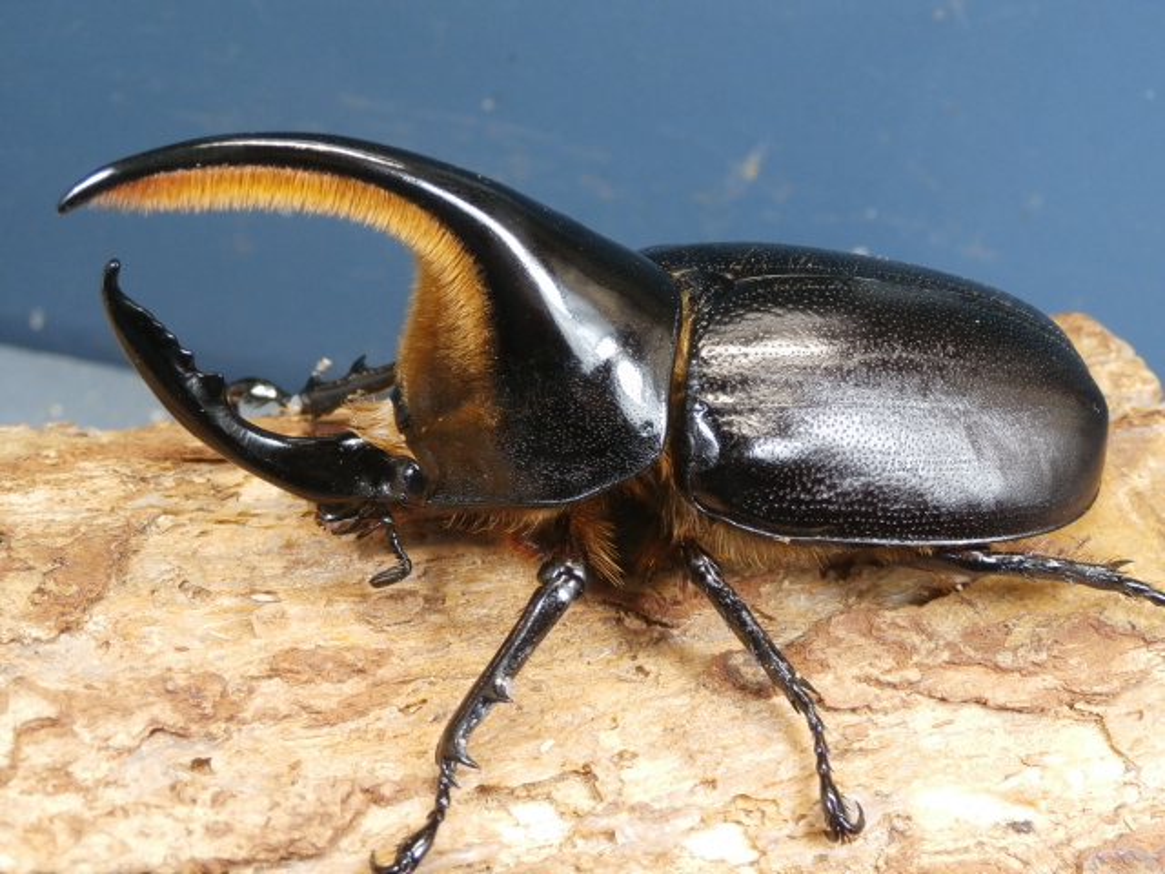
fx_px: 2255
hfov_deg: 29.0
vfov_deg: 21.9
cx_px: 582
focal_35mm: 67
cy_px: 437
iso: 200
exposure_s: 1/40
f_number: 4.3
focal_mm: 11.86
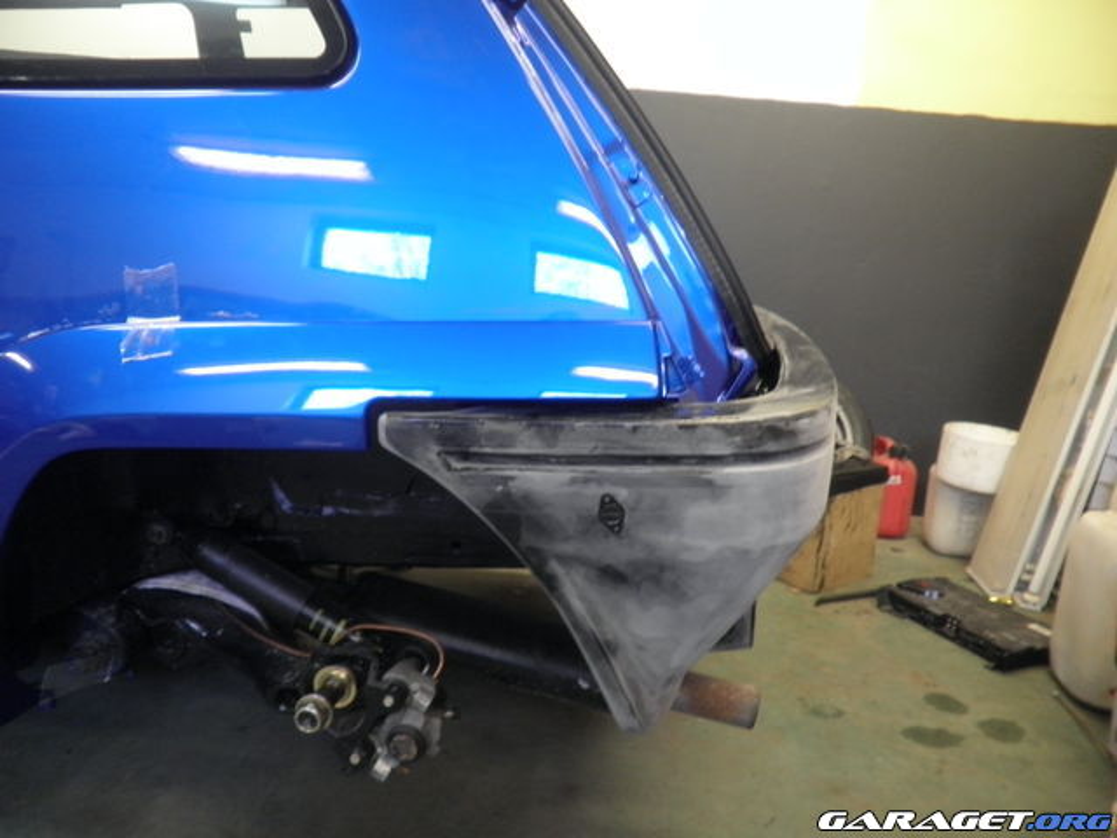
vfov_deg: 53.1
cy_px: 419
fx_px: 839
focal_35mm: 26
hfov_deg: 67.3
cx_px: 558
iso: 160
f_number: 2.6
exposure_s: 1/8
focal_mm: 4.65
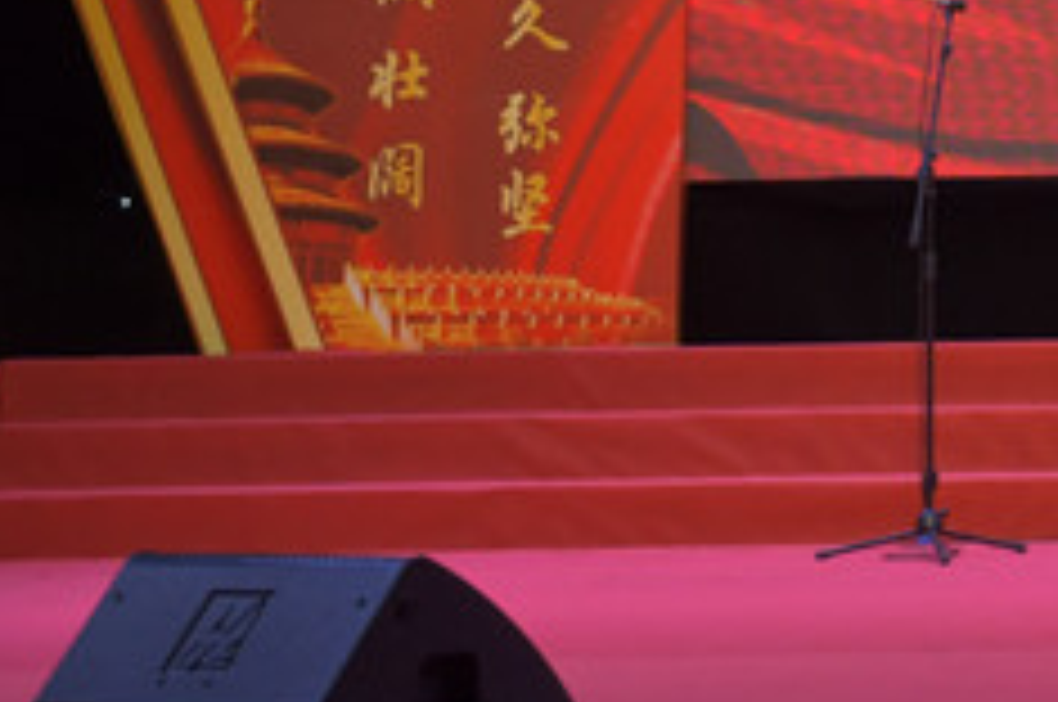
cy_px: -452
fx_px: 3903
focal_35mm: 133
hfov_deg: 14.2
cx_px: 1679
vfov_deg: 9.9
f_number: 3.8
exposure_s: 1/250
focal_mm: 26
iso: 500
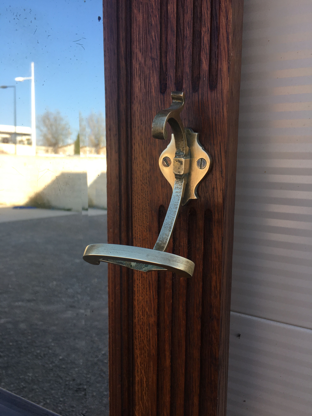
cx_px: 156
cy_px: 208
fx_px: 349
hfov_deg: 48.2
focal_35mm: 29
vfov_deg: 61.7
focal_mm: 4.15
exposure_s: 1/587
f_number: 2.2
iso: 25
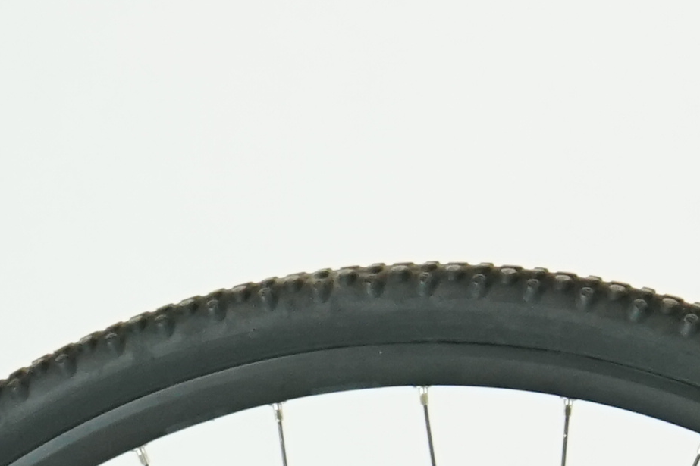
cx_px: 1825
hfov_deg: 4.7
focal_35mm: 429
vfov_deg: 3.2
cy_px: 583
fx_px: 8340
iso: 1600
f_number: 5.6
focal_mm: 66
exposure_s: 1/200
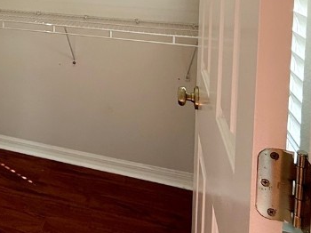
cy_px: -34
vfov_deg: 30.7
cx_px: 30
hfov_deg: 42.0
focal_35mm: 41
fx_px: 368
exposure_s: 1/99
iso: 100
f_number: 2.2
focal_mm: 2.22
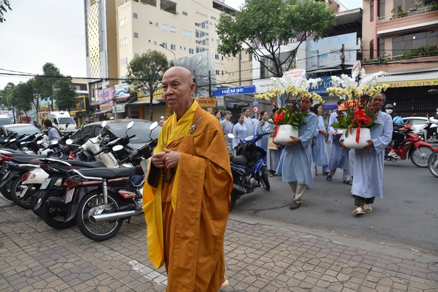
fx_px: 292
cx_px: 219
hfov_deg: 73.7
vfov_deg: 53.2
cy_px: 146
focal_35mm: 24
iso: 360
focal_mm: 24
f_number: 8
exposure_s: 1/250
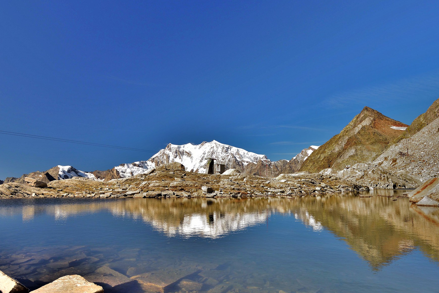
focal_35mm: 22
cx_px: 258
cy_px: 152
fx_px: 268
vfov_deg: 57.2
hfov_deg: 77.9
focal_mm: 16
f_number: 7.1
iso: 100
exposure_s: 1/125
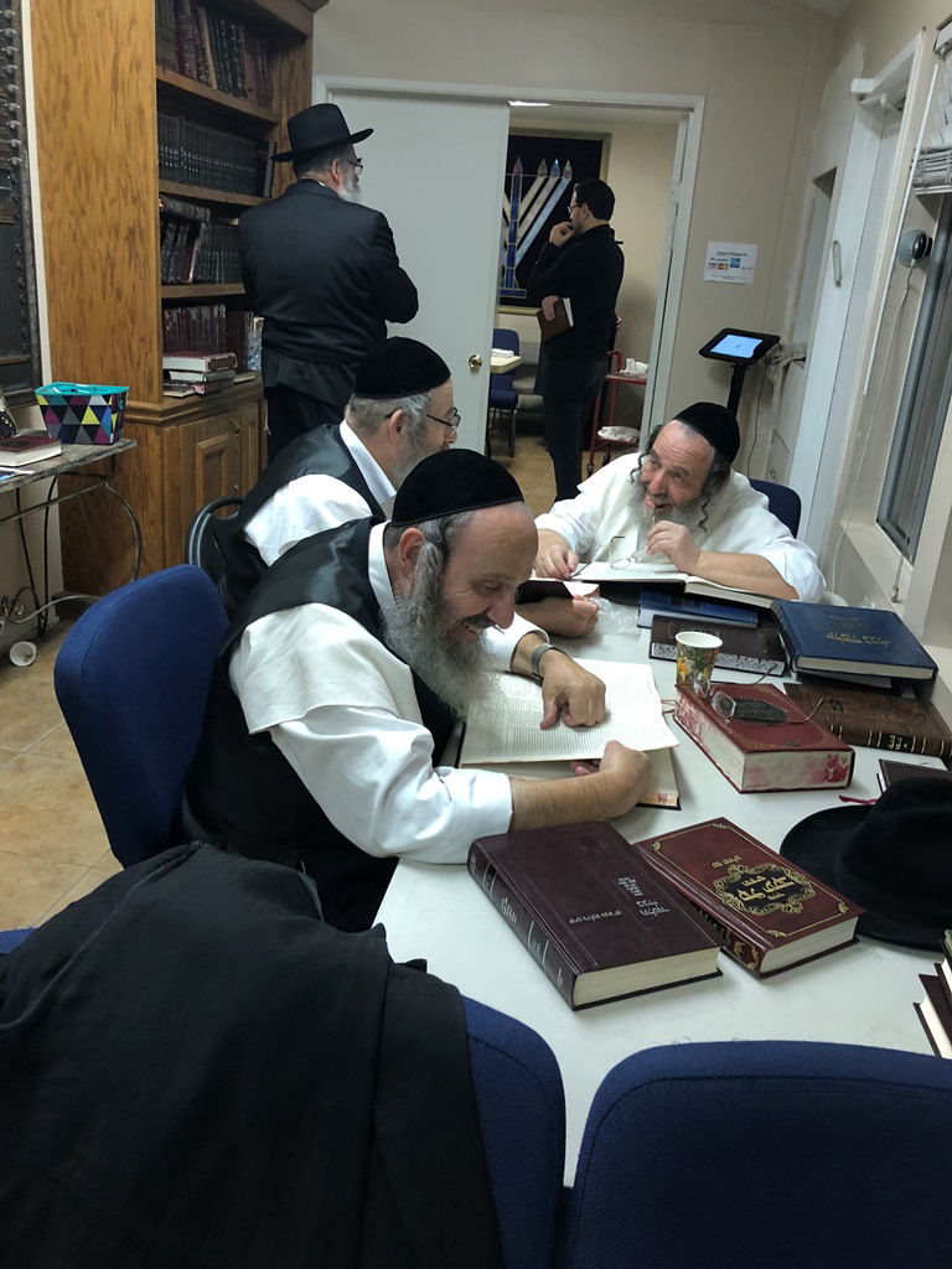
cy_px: 634
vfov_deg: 63.4
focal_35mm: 28
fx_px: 1027
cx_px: 476
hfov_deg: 49.7
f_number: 1.8
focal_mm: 3.99
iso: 50
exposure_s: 1/15
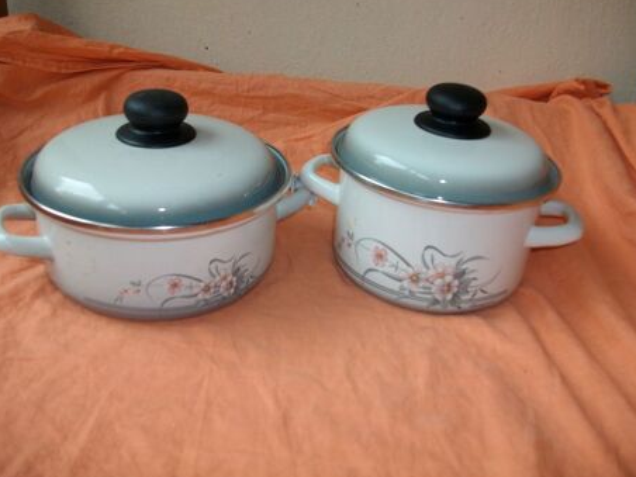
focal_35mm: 34
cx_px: 310
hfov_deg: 54.0
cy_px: 234
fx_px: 625
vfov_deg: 41.8
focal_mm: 5.7
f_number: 2.9
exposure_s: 1/40
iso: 125
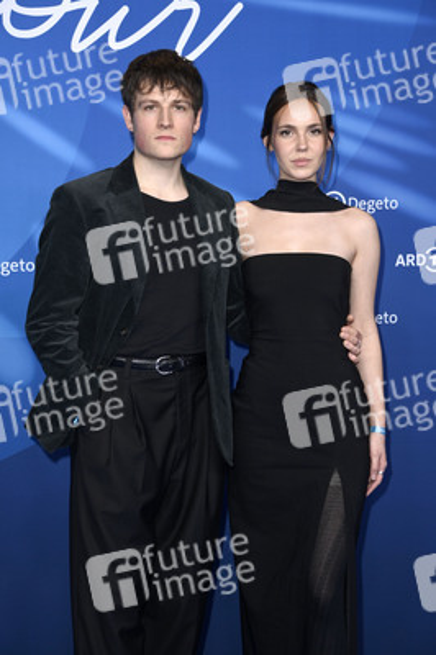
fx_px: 1492
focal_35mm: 82
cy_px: 328
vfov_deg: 24.8
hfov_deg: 16.6
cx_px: 218
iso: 800
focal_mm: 82
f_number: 5.6
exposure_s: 1/250
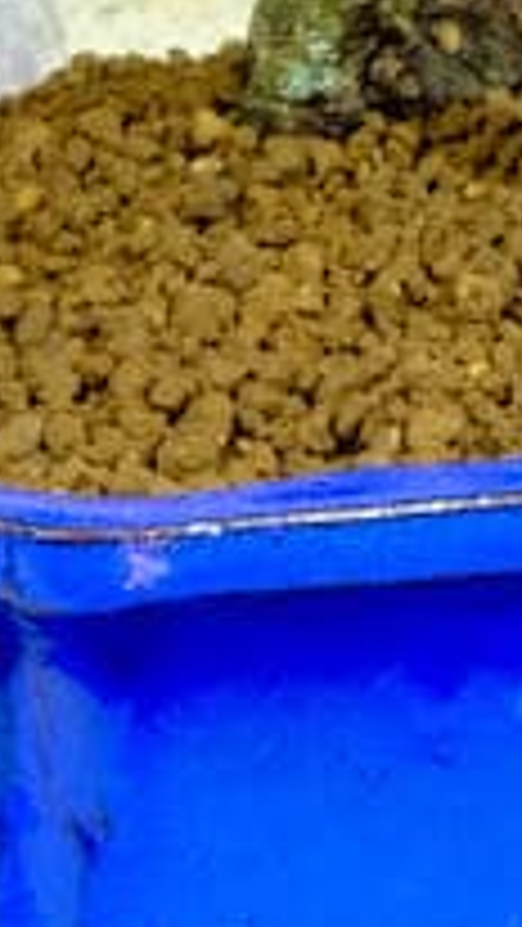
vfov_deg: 5.4
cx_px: 554
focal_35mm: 385
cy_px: -1390
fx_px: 9466
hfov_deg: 3.2
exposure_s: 1/30
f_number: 11
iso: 3200
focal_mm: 39
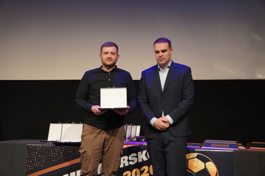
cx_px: 132
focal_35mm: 60
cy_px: 88
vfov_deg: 22.6
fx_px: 442
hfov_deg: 33.4
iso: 1250
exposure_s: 1/100
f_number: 2.8
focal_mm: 40
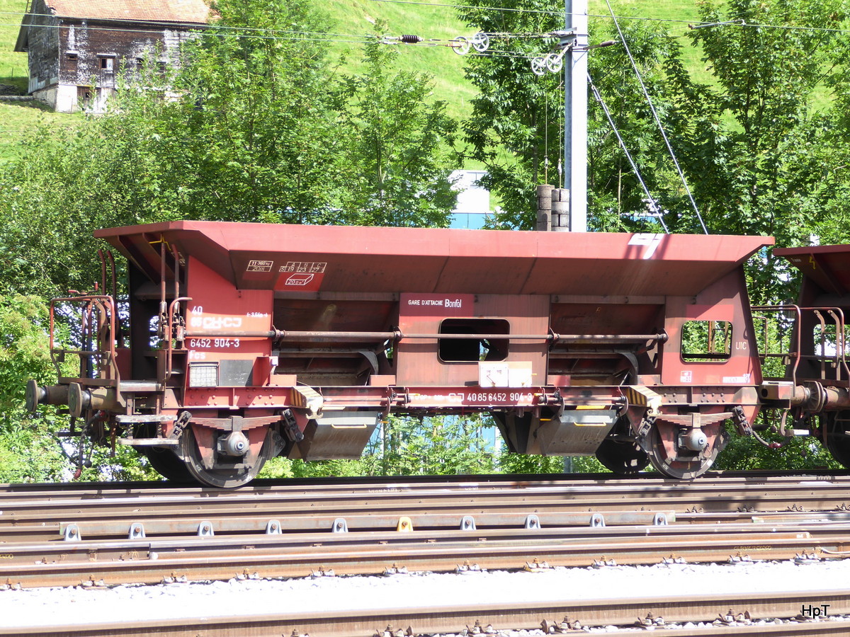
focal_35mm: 107
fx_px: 2627
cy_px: 318
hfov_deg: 18.4
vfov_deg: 13.8
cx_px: 425
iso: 80
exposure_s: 1/80
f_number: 5
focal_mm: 17.5
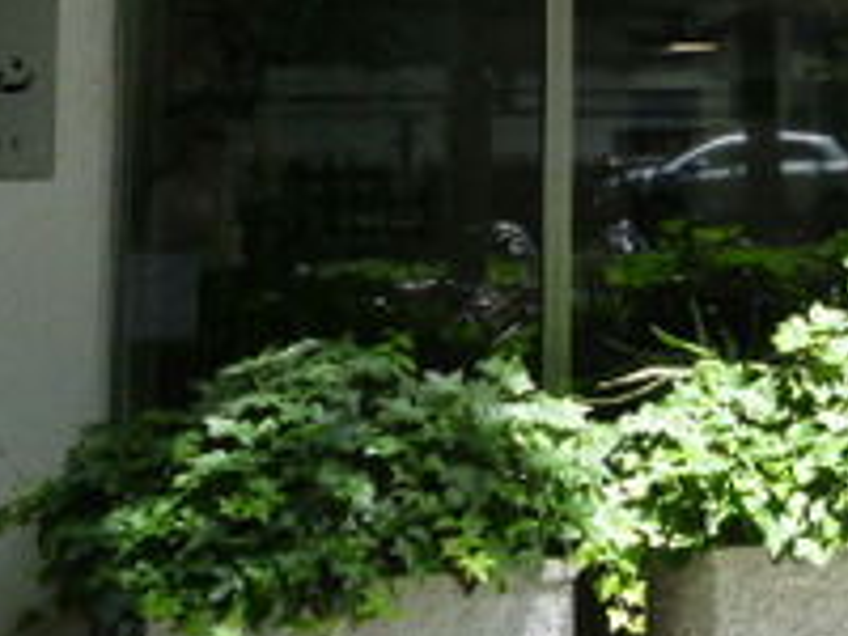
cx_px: 1052
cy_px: 21
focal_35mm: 75
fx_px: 1837
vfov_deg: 19.2
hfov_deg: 23.5
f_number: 3.9
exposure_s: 1/160
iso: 160
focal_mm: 4.5
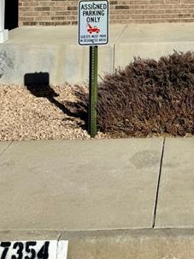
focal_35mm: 61
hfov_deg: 23.0
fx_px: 455
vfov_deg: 27.5
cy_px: -59
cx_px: 198
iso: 80
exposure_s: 1/10417
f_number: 1.78
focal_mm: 6.76
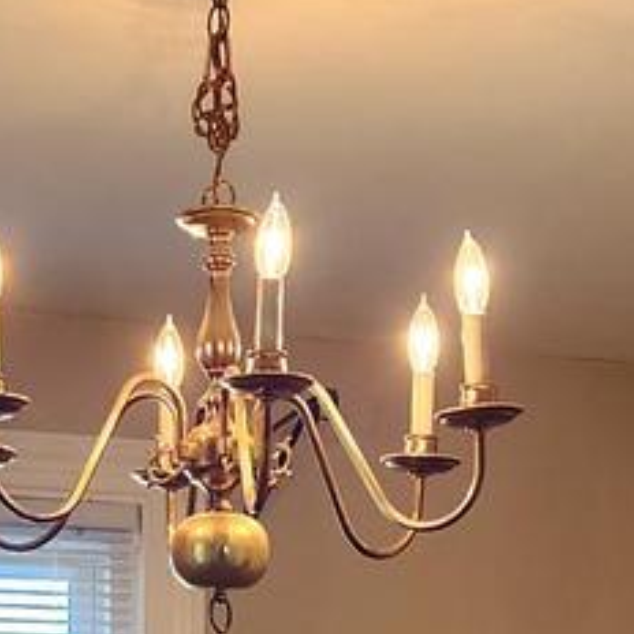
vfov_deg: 12.9
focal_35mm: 126
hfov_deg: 13.8
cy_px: 1047
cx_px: 167
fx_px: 2611
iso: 100
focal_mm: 5.4
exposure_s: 1/120
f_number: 1.8
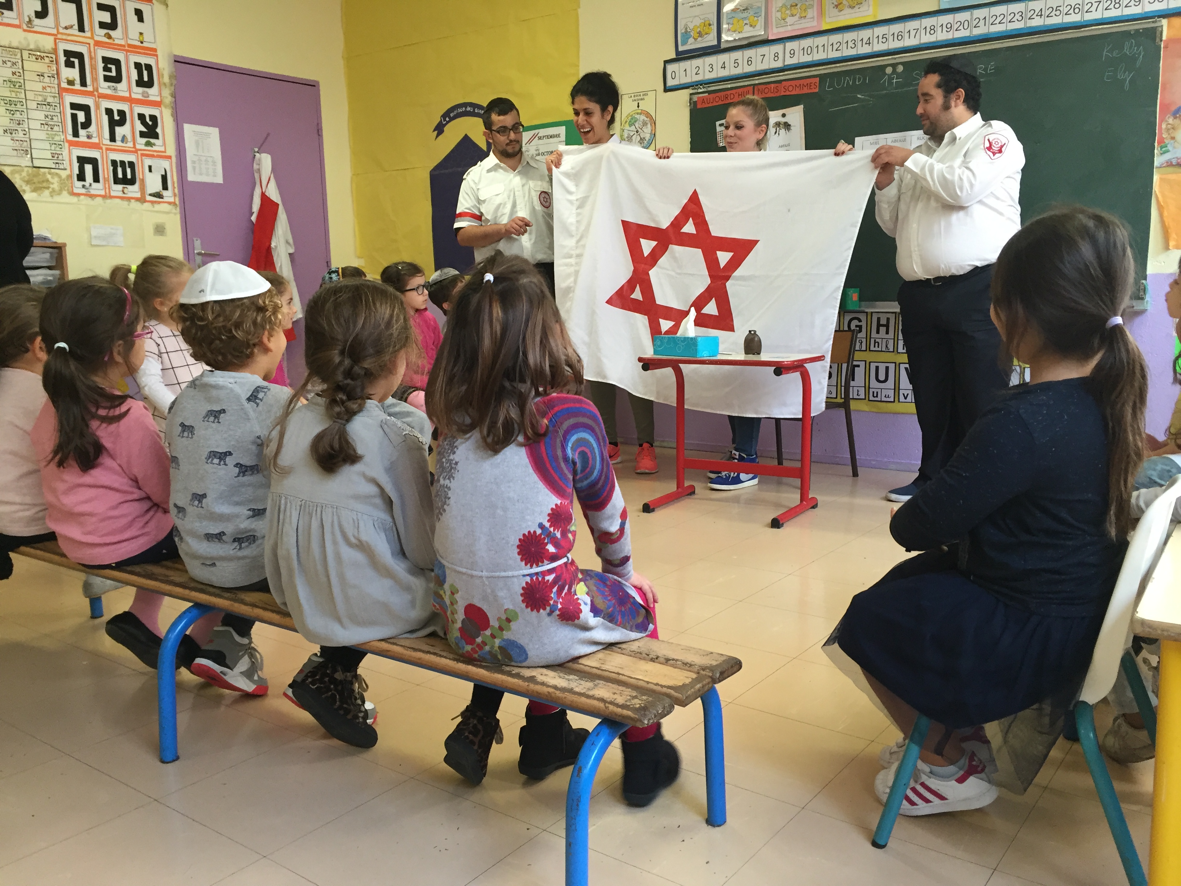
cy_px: 443
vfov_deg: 48.2
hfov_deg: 61.7
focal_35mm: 29
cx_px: 590
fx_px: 989
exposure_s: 1/33
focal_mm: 4.15
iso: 125
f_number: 2.2
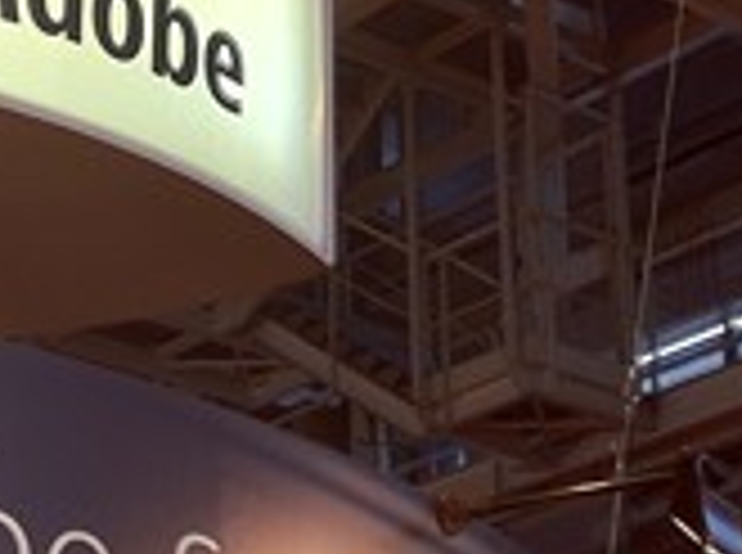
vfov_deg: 10.9
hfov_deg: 14.3
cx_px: -31
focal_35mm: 136
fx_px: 2909
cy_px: 203
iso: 80
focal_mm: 3.85
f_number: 2.8
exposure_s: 1/30
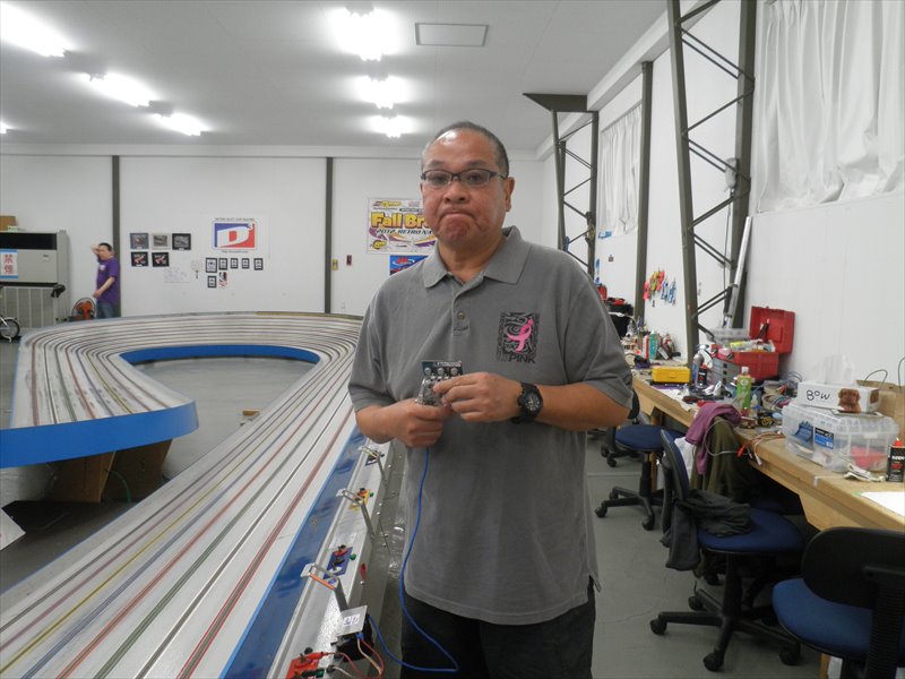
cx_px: 452
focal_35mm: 28
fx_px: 732
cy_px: 340
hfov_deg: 63.4
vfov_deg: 49.7
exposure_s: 1/30
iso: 160
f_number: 3.2
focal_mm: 5
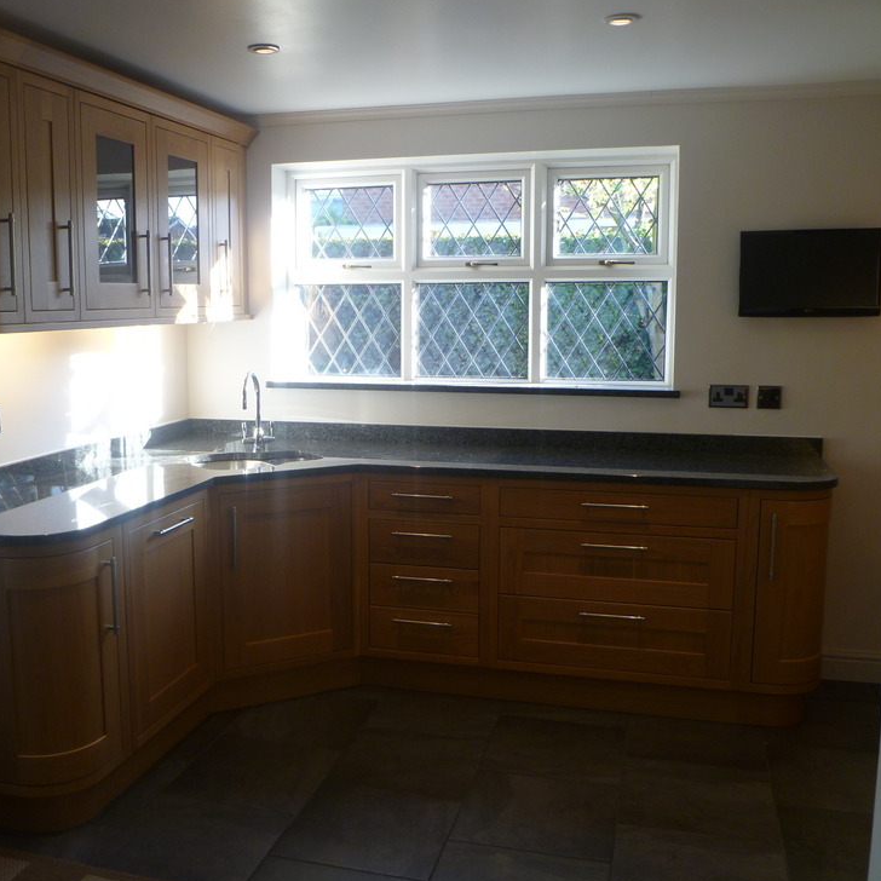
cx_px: 347
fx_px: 979
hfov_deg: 48.1
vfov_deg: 48.5
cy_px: 439
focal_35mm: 34
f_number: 3.3
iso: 100
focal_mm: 5
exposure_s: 1/30
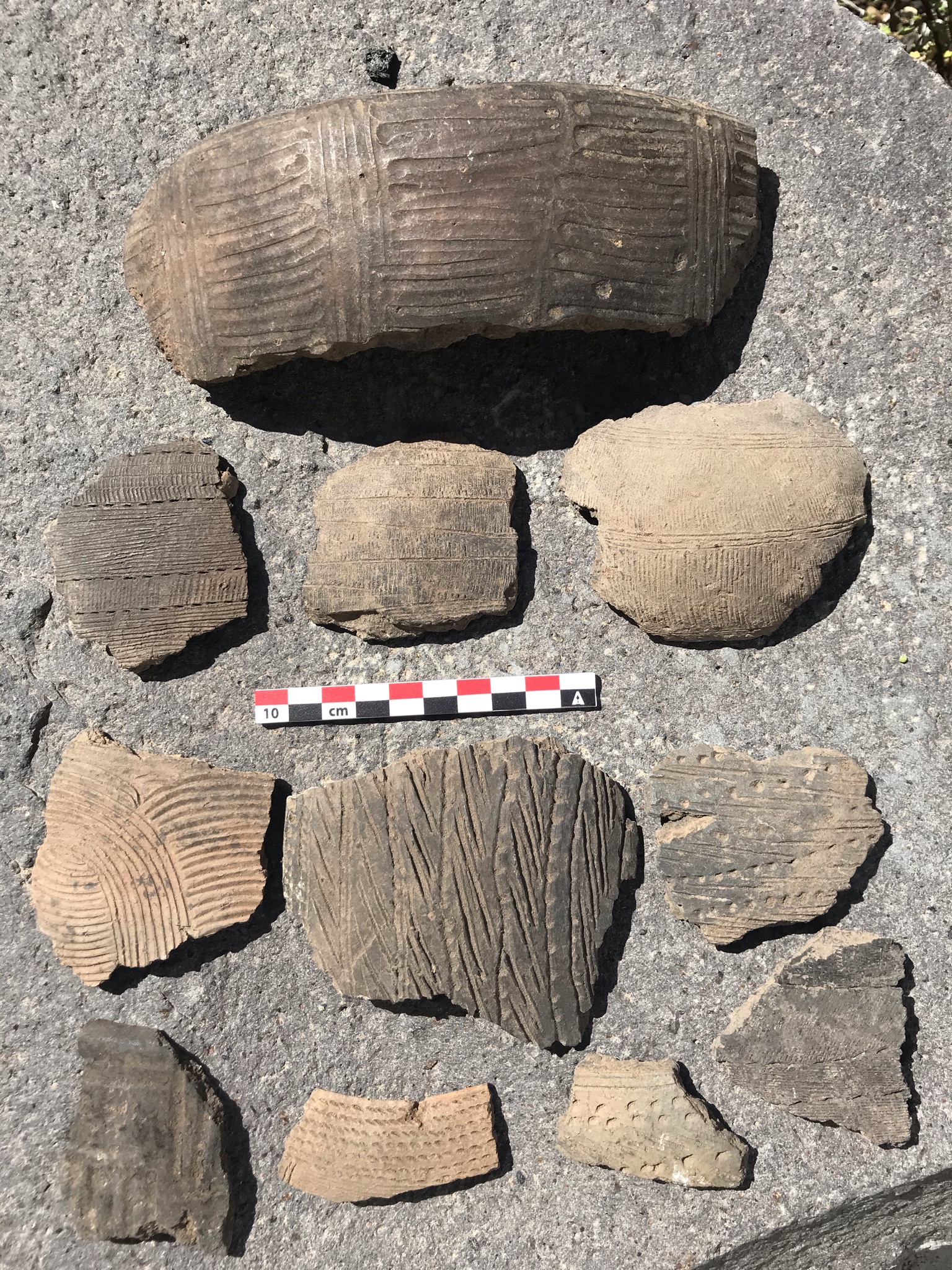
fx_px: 1027
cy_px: 635
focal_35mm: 28
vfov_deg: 63.4
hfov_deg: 49.7
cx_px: 476
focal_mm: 3.99
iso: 20
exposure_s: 1/1842
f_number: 1.8
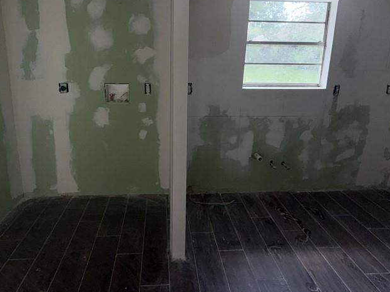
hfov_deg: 73.8
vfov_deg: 57.8
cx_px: 177
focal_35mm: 23
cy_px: 101
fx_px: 259
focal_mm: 2.22
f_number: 2.2
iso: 20
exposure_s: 1/122
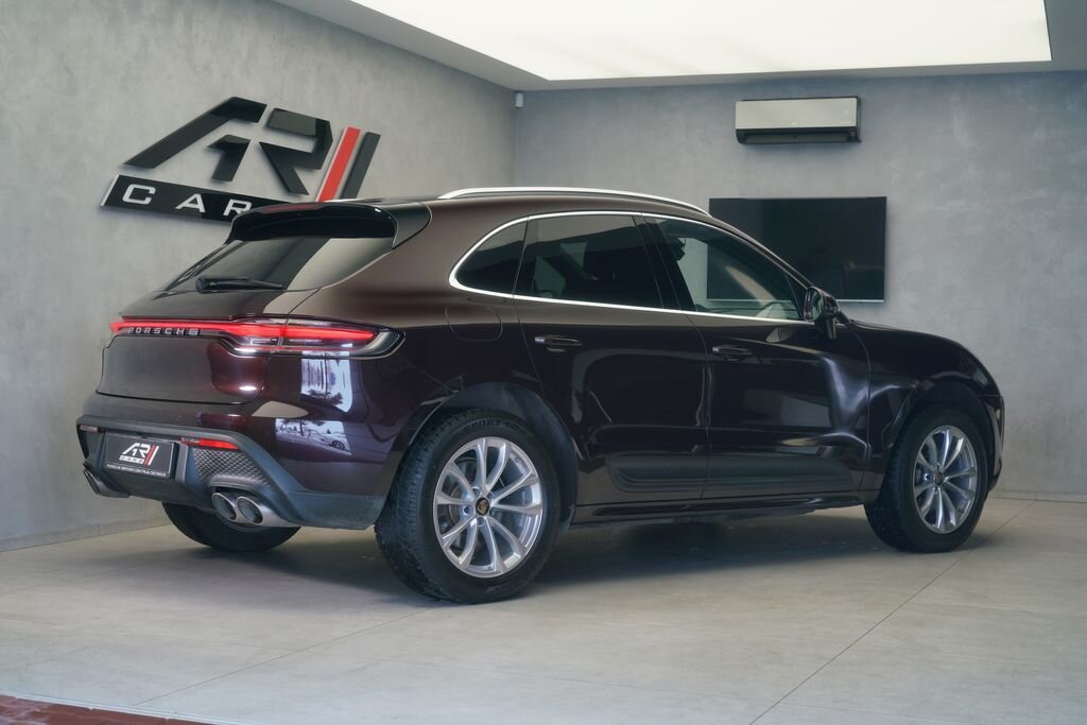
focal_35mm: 53
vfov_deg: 25.5
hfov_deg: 37.5
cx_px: 544
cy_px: 362
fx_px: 1600
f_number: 8
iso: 160
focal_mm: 53
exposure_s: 1/5
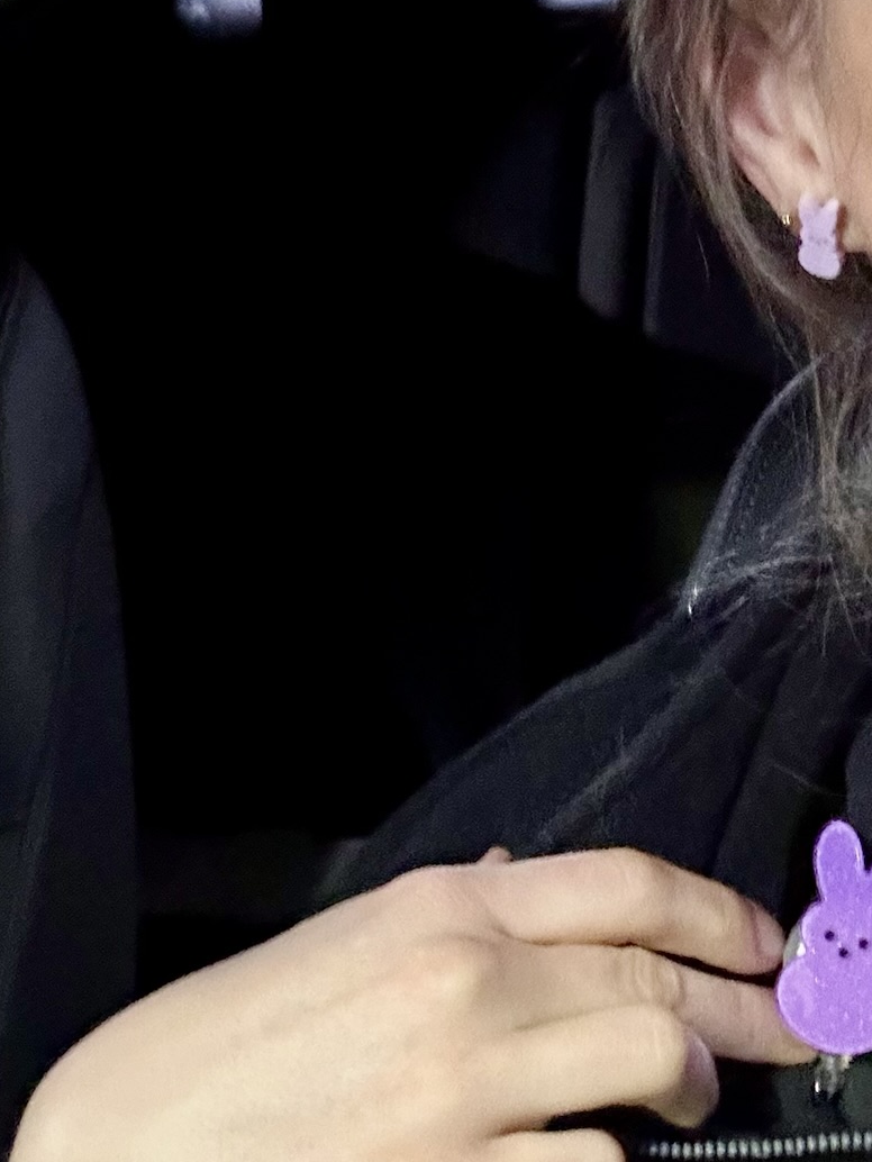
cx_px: 744
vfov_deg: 33.0
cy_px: 748
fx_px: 1947
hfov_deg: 24.7
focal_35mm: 58
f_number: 1.9
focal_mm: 2.69
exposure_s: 1/20
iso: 500
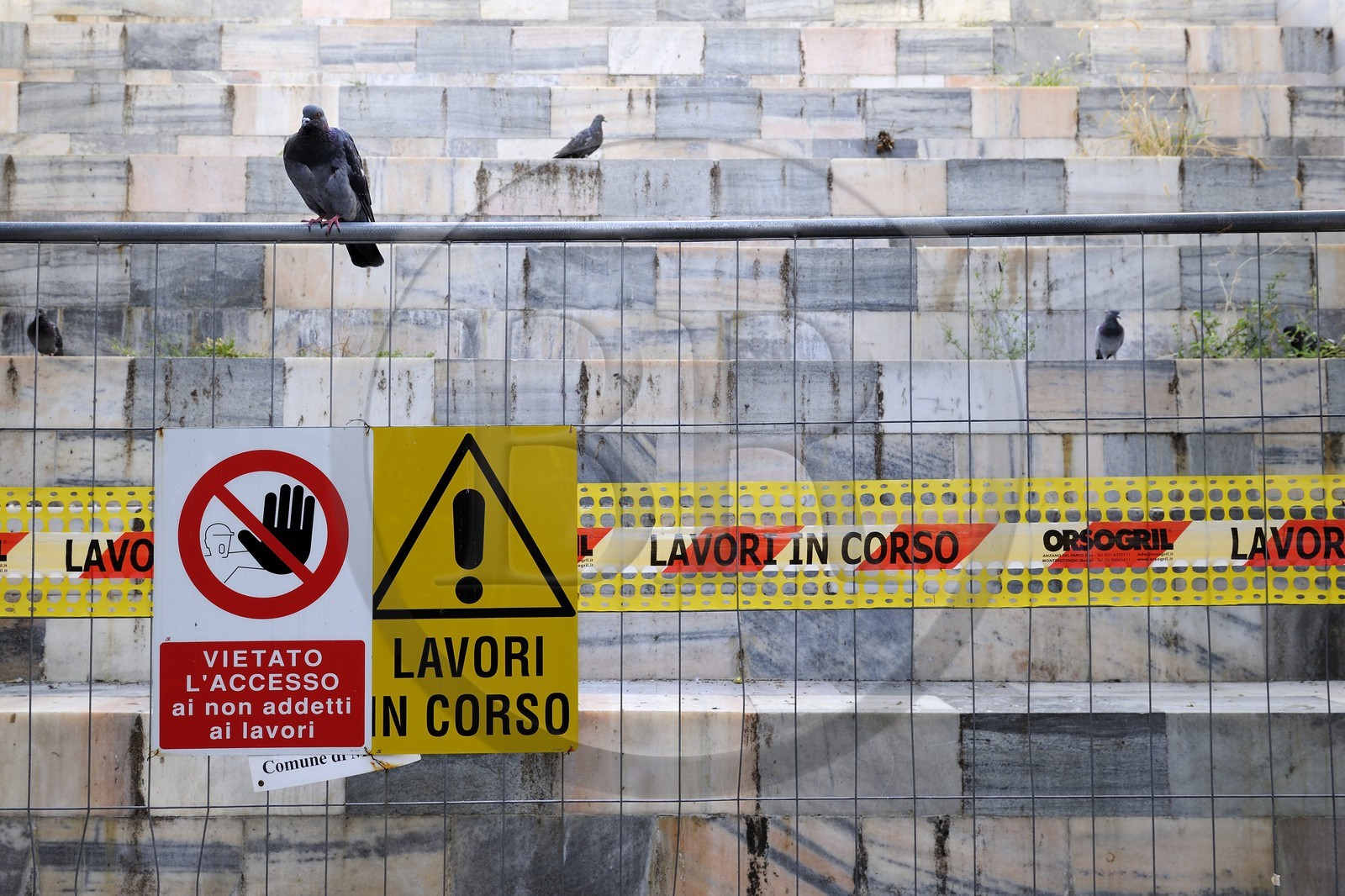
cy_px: 448
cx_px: 672
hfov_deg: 63.7
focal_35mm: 29
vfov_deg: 44.9
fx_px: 1083
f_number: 6.3
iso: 200
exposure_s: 1/40
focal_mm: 29
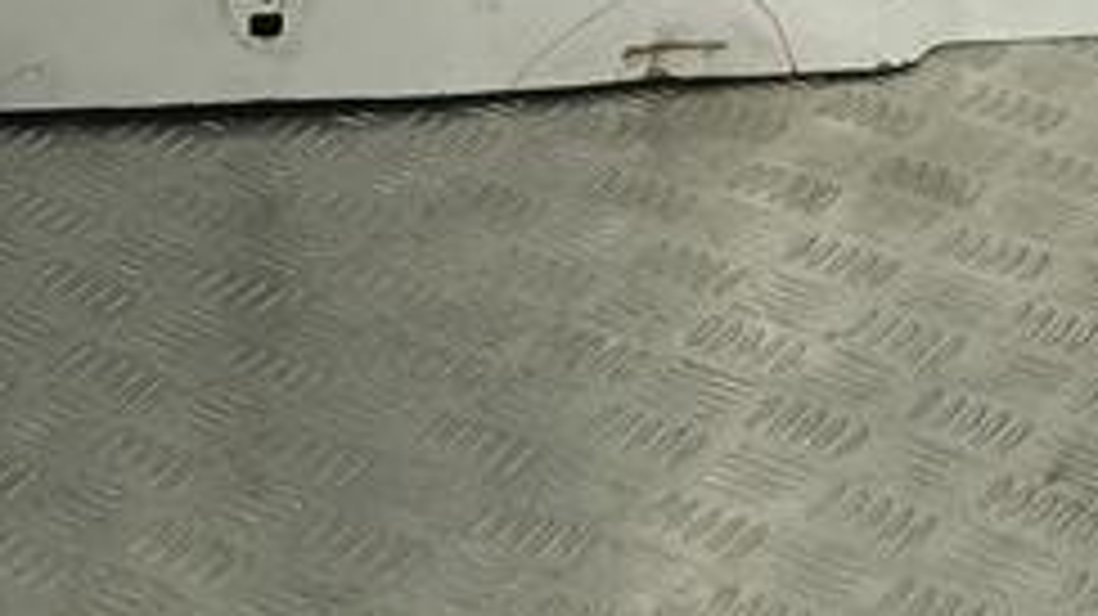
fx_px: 3056
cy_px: -917
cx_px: -742
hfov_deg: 17.4
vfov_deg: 9.9
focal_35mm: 105
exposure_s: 1/100
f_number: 1.6
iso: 133
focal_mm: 4.11
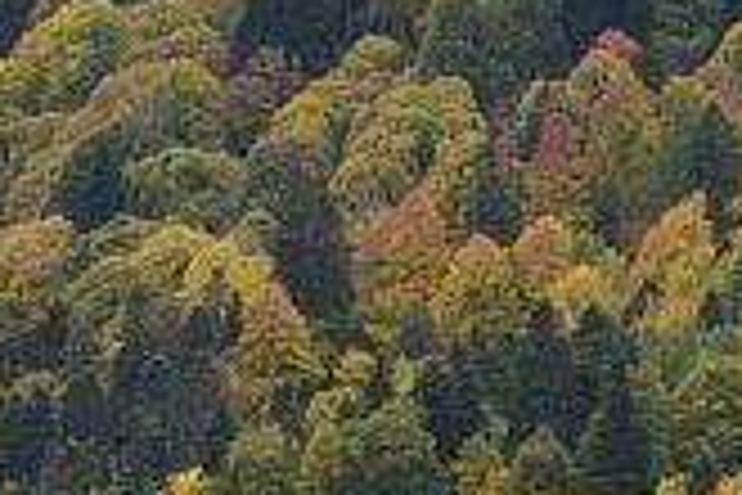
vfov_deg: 3.1
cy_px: 250
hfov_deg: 4.6
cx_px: 908
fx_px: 9109
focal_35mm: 442
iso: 100
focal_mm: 56
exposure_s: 1/100
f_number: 9
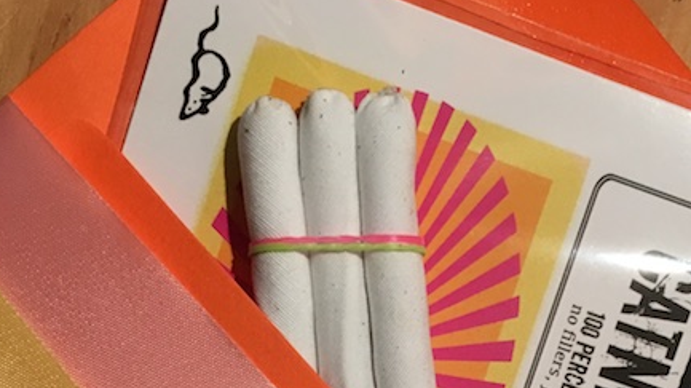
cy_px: 564
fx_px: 1337
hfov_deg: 28.9
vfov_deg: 15.4
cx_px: 417
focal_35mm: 73
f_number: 2.2
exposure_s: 1/30
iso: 80
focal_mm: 4.15
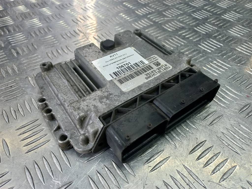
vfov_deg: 54.9
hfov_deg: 69.4
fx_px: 182
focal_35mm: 25
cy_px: 94
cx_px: 126
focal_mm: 4.6
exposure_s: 1/50
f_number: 1.8
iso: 64
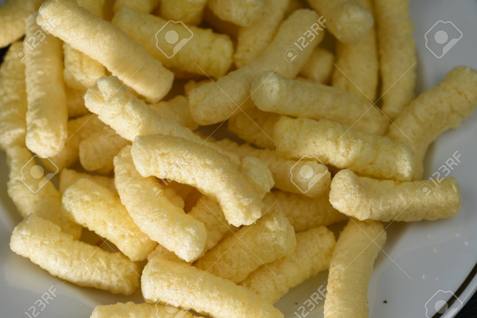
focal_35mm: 158
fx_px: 2086
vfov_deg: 8.7
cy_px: 159
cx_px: 238
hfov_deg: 13.0
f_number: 7.1
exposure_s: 1/250
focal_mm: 105
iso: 100
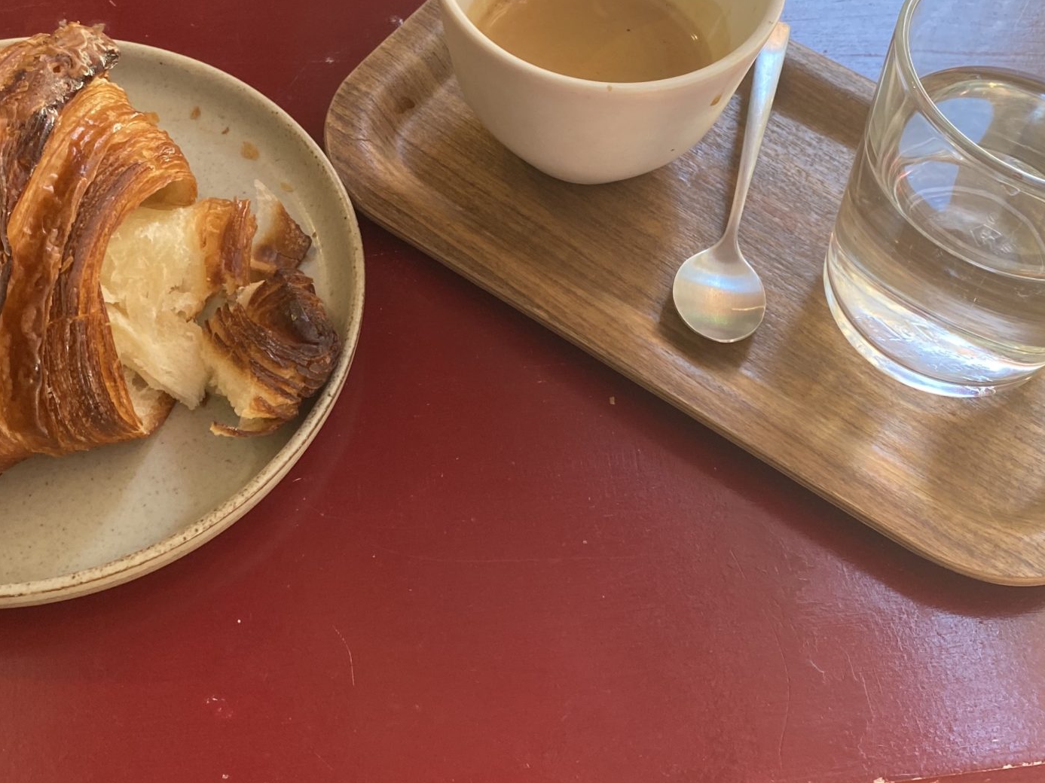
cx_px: 443
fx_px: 1449
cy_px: 237
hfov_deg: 39.6
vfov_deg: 30.0
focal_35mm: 48
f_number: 1.8
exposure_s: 1/120
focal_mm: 4.25
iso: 125
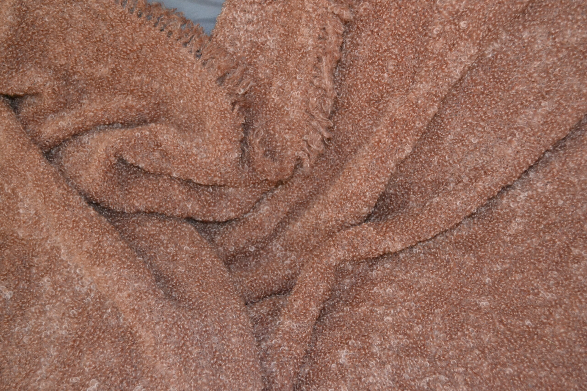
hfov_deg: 41.1
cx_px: 294
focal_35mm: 48
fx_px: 783
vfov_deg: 28.1
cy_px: 196
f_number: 4.8
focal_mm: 32
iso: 3200
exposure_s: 1/60
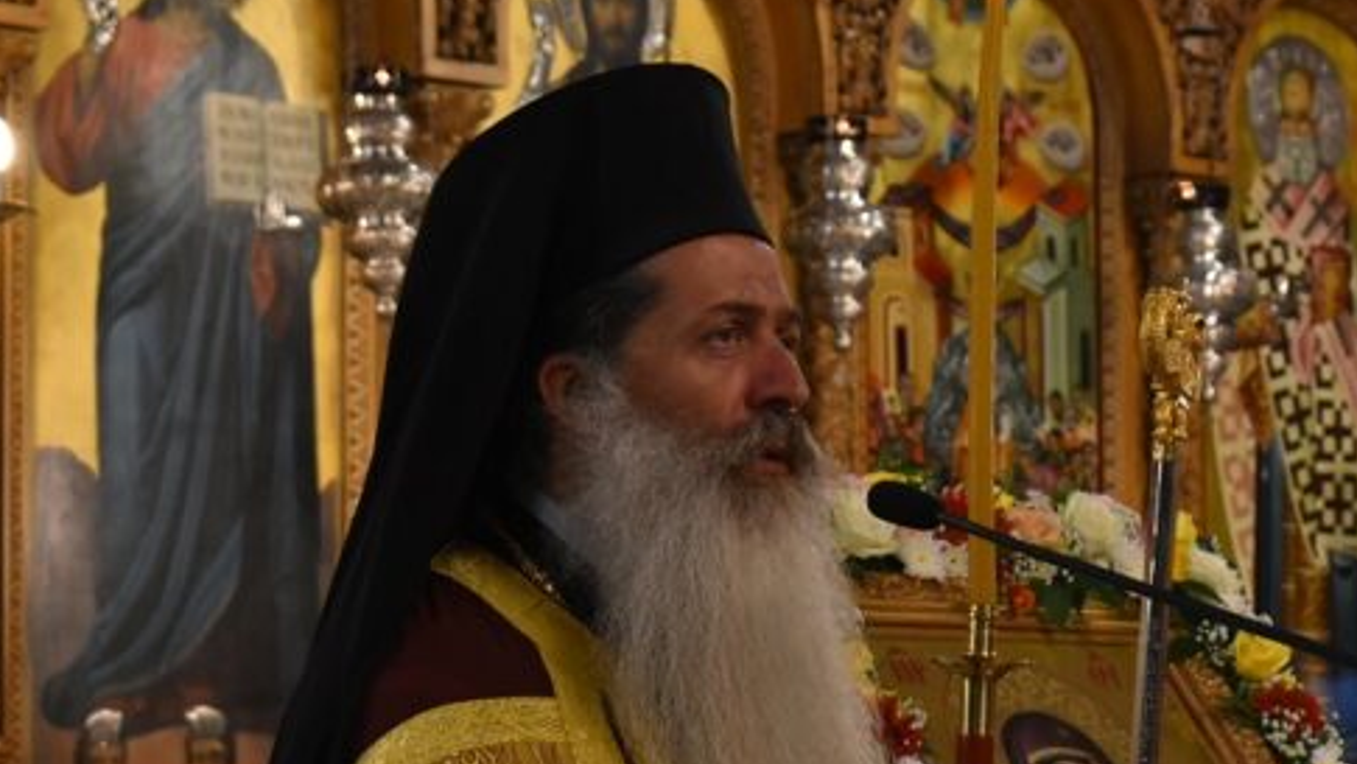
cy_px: 547
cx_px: 988
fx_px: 4816
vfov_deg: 9.1
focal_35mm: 134
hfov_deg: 16.0
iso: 2000
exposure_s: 1/125
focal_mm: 55
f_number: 5.6
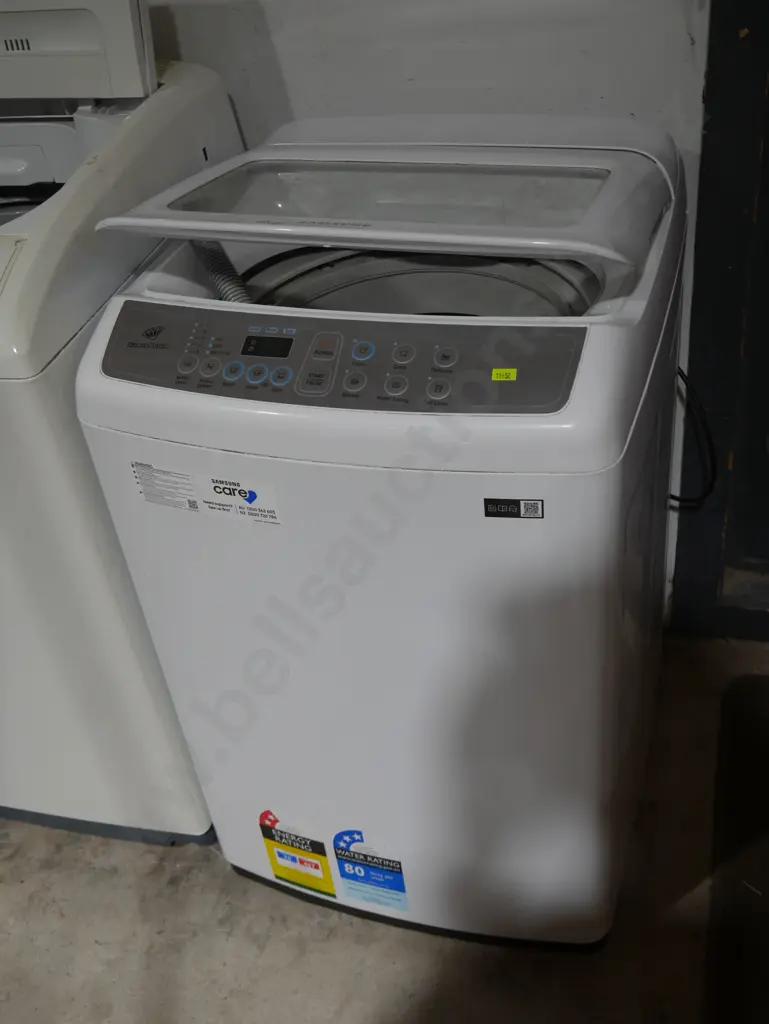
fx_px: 1125
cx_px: 384
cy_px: 512
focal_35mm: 38
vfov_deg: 49.0
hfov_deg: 37.8
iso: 200
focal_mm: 19
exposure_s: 1/80
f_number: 4.1
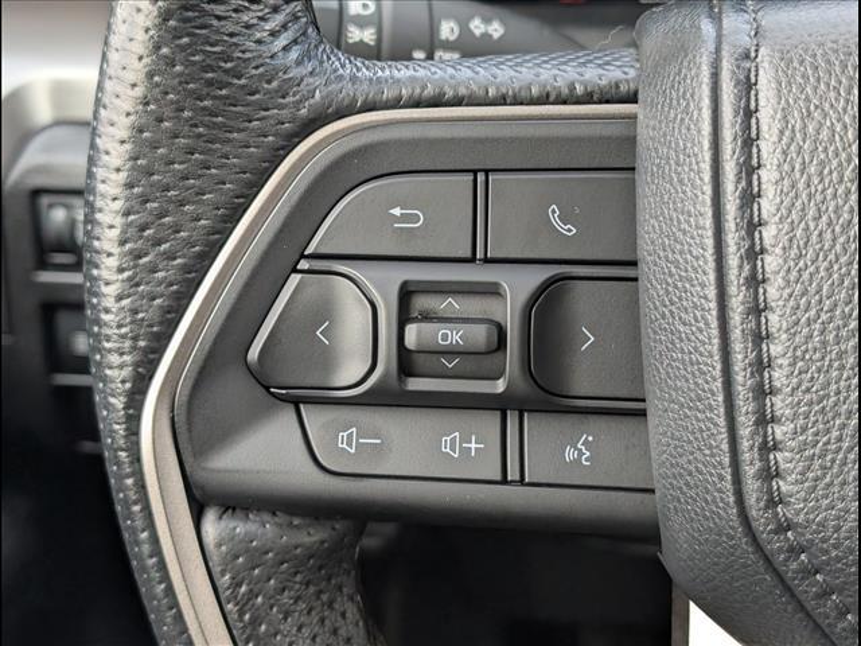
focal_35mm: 49
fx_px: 1219
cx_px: 430
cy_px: 323
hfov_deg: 38.9
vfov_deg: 29.7
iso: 379
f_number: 1.68
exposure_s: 1/625
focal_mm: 6.9
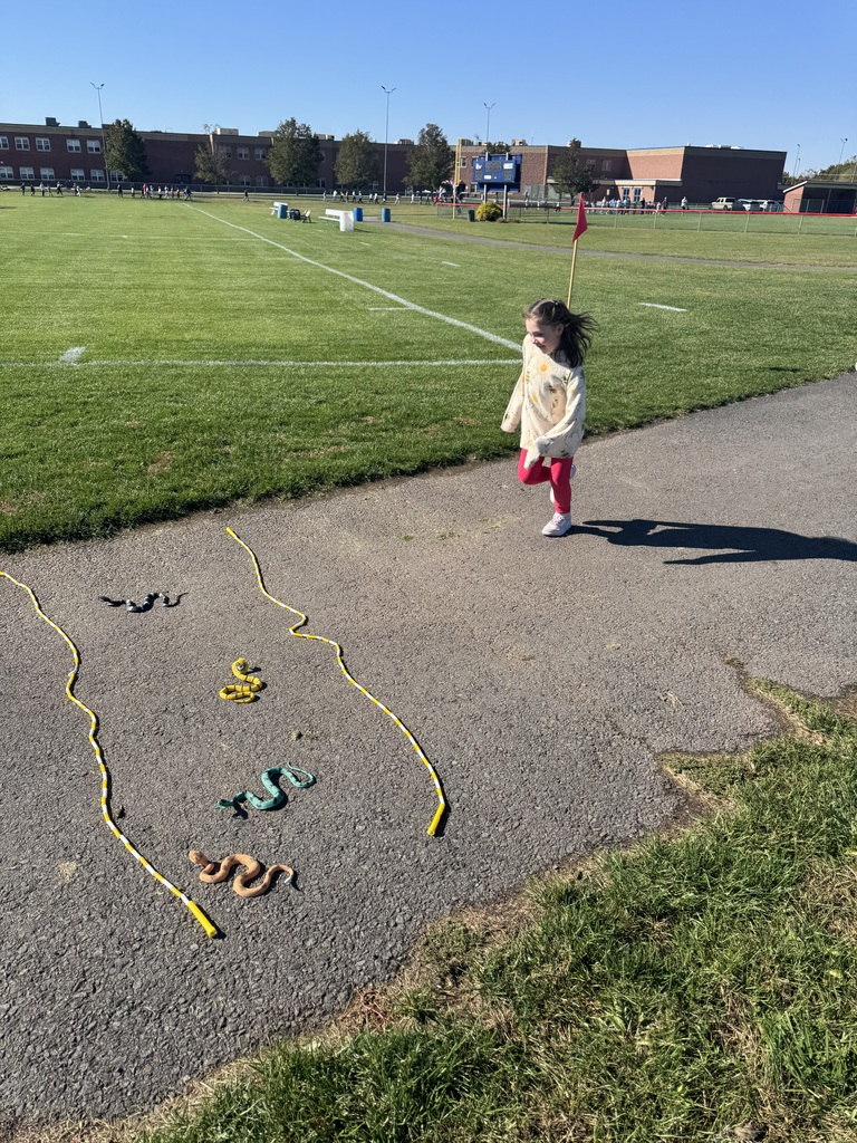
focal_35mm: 24
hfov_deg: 56.8
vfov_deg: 71.6
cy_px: 572
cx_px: 428
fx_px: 792
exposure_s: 1/2710
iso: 80
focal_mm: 6.76
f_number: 1.78
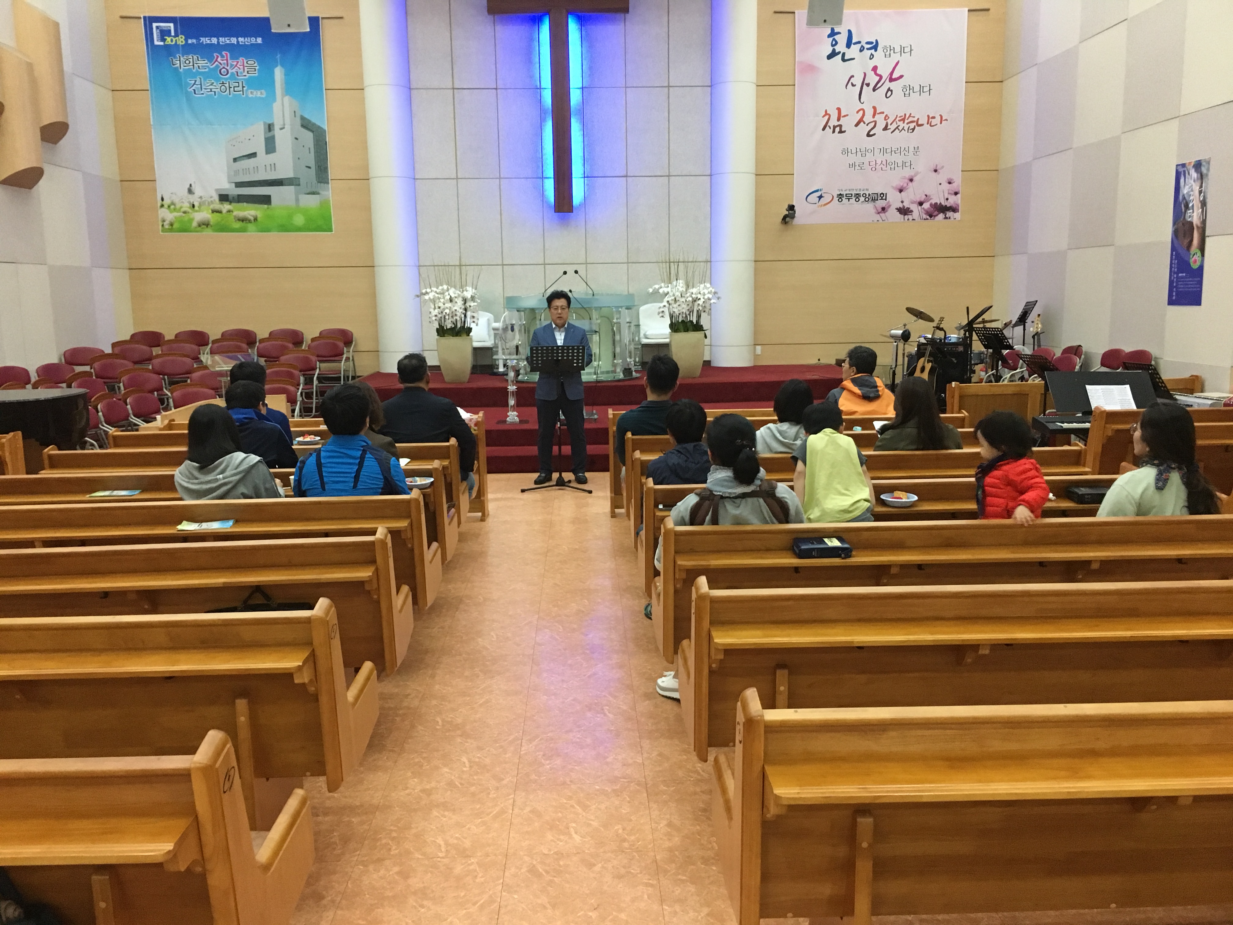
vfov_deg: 48.2
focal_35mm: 29
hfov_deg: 61.7
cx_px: 616
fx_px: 1033
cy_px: 462
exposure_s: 1/30
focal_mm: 4.15
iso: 200
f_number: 2.2
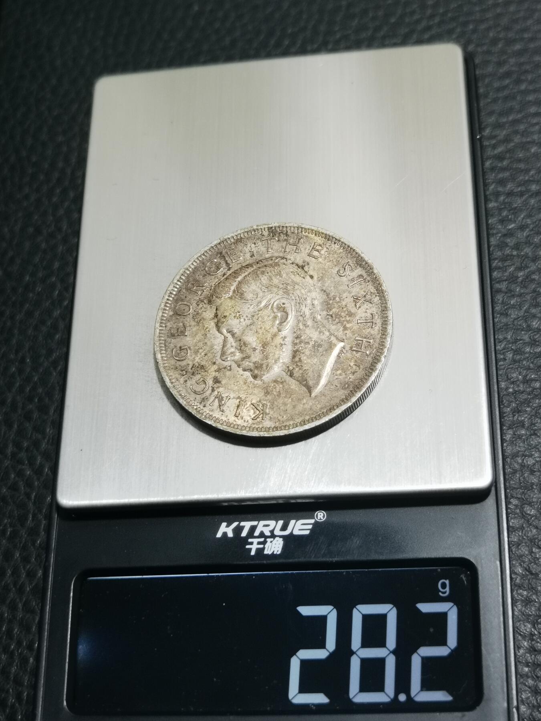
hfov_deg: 27.0
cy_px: 360
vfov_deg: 35.5
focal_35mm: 54
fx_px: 1125
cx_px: 270
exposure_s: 1/100
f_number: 1.9
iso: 200
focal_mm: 6.67
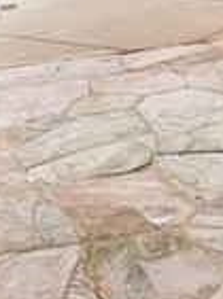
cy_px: -249
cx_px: 518
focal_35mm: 84
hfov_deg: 13.4
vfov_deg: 18.1
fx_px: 725
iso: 100
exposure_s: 1/125
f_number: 13
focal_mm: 12
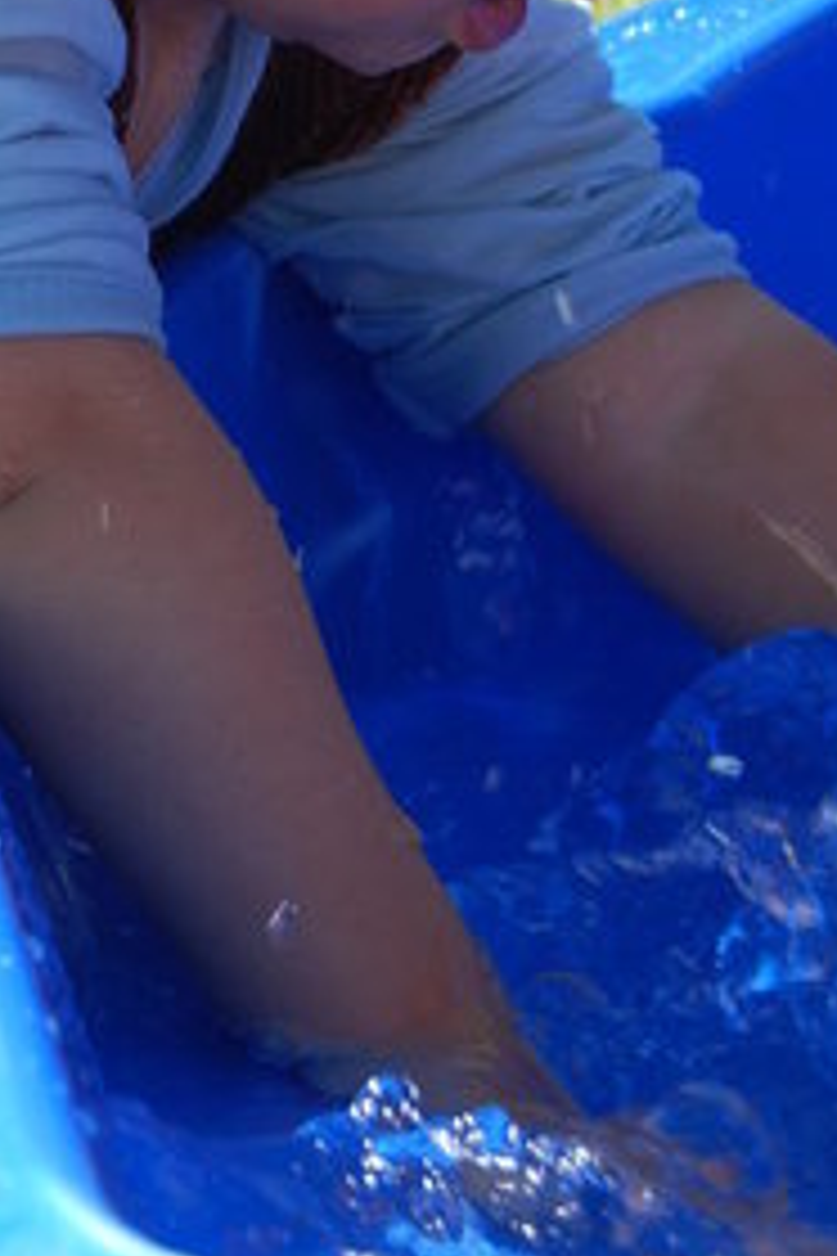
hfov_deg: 7.2
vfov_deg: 10.9
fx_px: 6596
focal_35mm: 189
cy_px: 360
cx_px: 18
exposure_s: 1/250
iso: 200
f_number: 8
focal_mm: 55
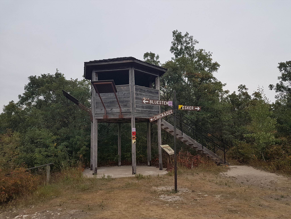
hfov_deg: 67.3
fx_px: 219
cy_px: 110
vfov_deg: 53.1
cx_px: 146
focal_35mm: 26
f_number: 1.7
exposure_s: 1/100
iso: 50
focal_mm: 4.2
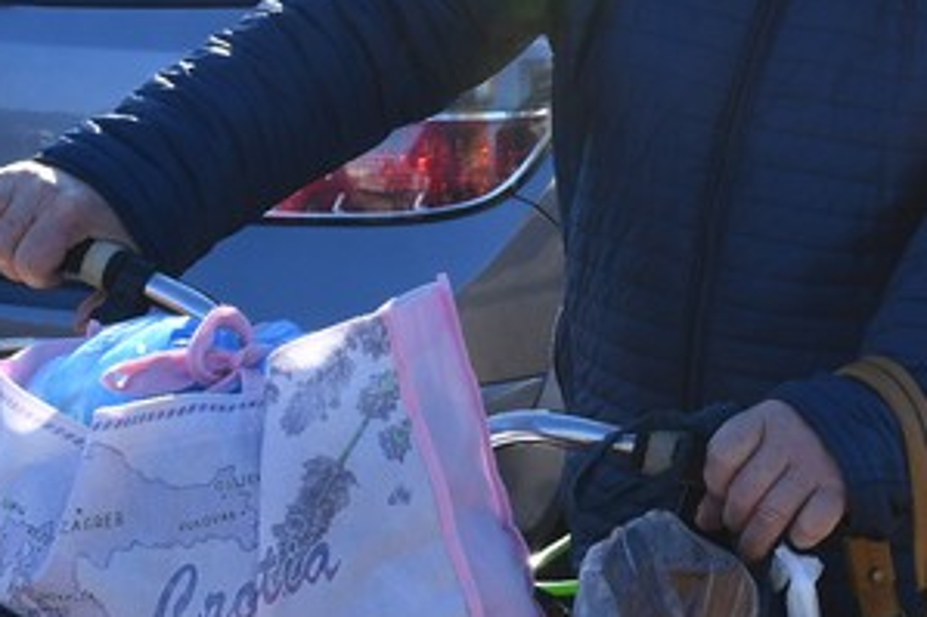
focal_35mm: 113
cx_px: 481
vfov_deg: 12.1
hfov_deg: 18.1
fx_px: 2908
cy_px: 250
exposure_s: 1/250
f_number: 8
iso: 200
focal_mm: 22
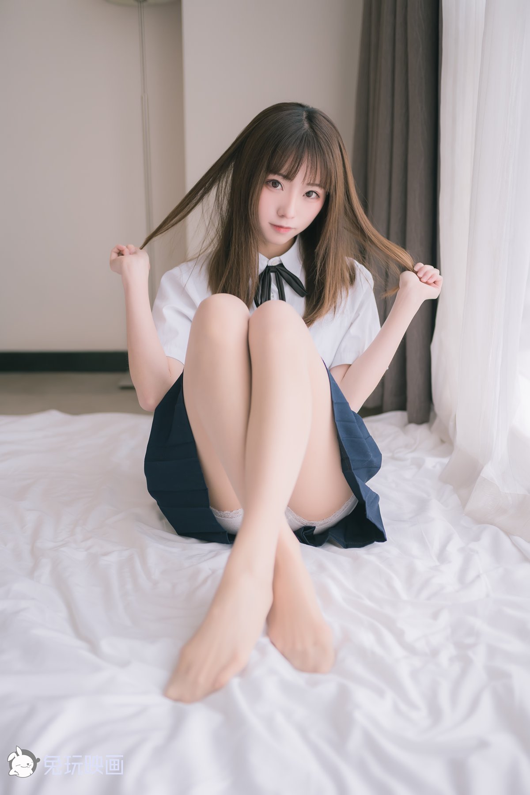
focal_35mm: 35
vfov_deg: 54.4
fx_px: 773
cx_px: 265
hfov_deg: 37.9
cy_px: 398
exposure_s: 1/160
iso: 500
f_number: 1.8
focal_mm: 35
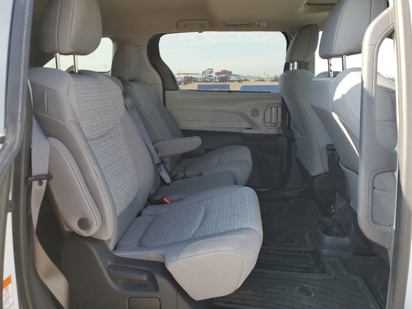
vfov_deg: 53.1
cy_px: 154
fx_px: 309
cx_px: 206
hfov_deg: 67.3
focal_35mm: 26
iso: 50
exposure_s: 1/370
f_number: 1.5
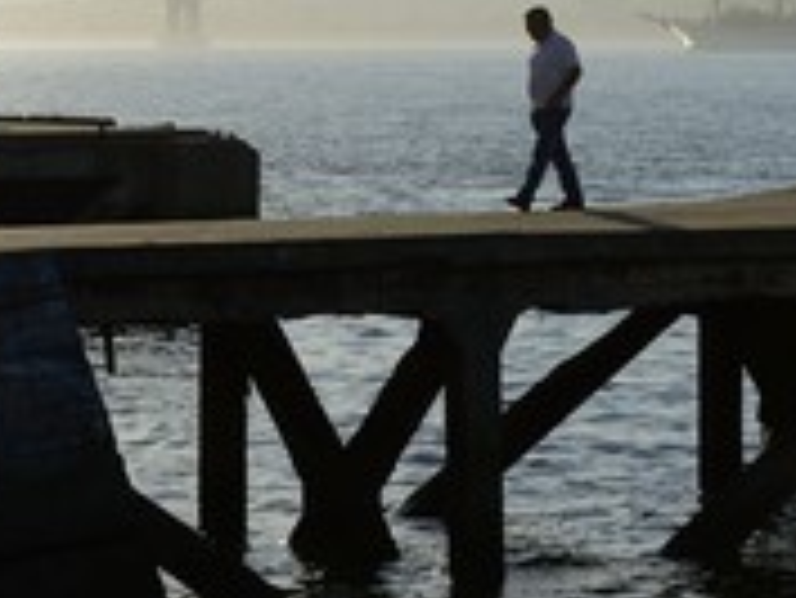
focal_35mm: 160
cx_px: 805
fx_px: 3682
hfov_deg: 12.2
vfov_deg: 9.3
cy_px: 76
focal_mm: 70
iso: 200
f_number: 16
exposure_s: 1/250
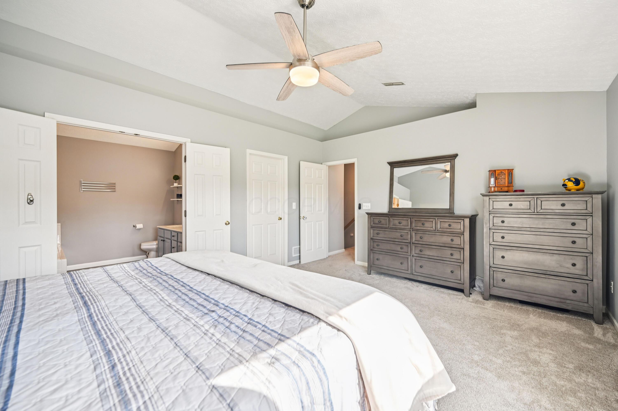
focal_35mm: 14
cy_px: 206
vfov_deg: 81.1
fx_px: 240
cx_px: 309
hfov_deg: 104.3
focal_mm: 14
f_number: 4
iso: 400
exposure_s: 1/90
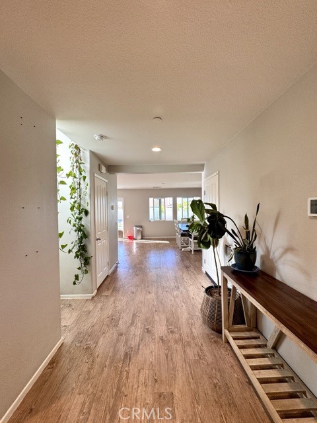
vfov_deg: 102.1
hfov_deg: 85.7
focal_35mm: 14
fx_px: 171
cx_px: 158
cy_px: 212
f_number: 2.2
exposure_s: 1/120
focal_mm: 2.22
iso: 80
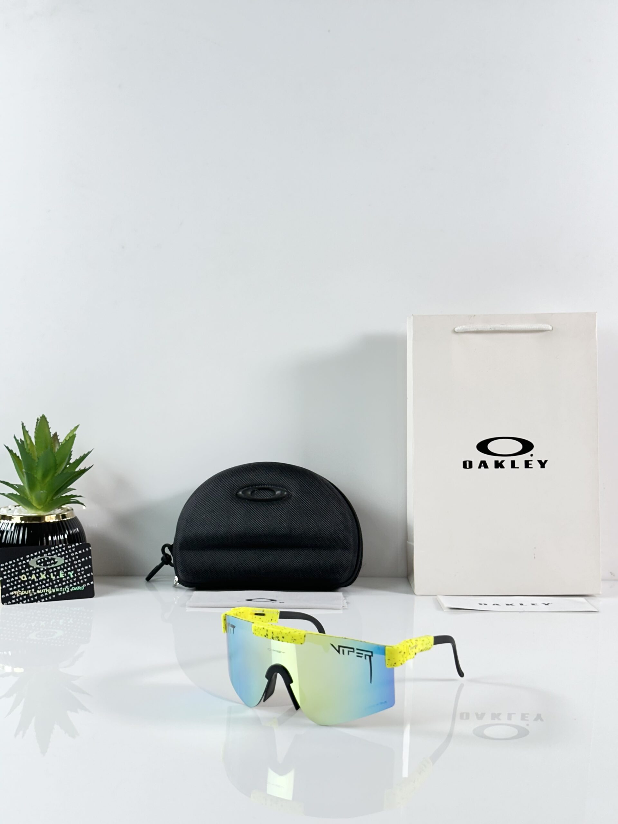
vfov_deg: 39.7
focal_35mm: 48
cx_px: 309
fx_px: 1143
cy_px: 412
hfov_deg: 30.3
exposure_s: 1/100
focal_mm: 6.86
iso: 64
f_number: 1.78
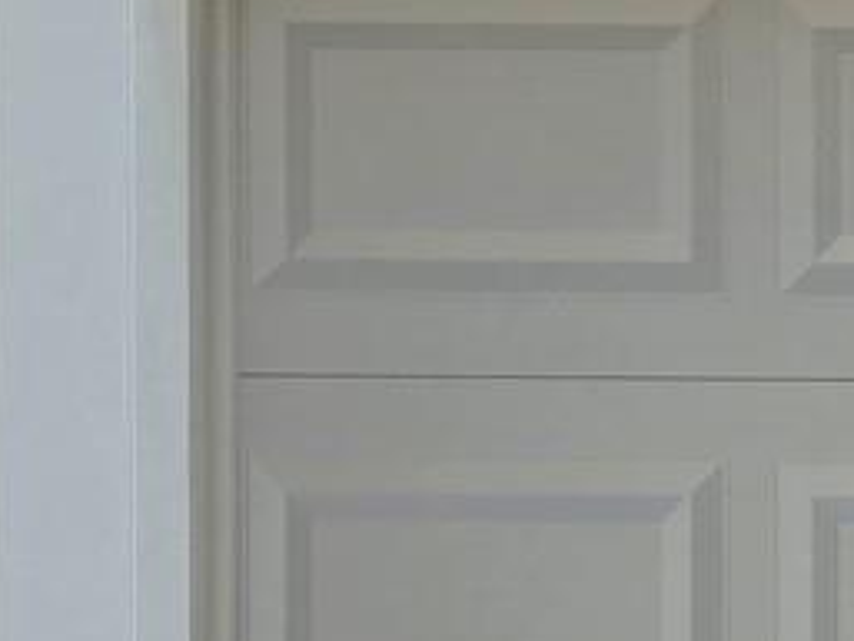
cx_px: 1103
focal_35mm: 143
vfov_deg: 10.3
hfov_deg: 13.3
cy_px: 661
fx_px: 3530
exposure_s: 1/1225
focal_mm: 6.3
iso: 12
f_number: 1.7
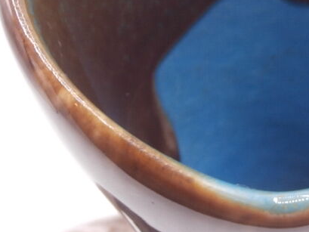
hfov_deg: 16.3
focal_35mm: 119
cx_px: 288
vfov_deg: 12.5
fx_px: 1063
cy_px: 94
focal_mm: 6.67
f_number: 3.9
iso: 100
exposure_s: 1/100
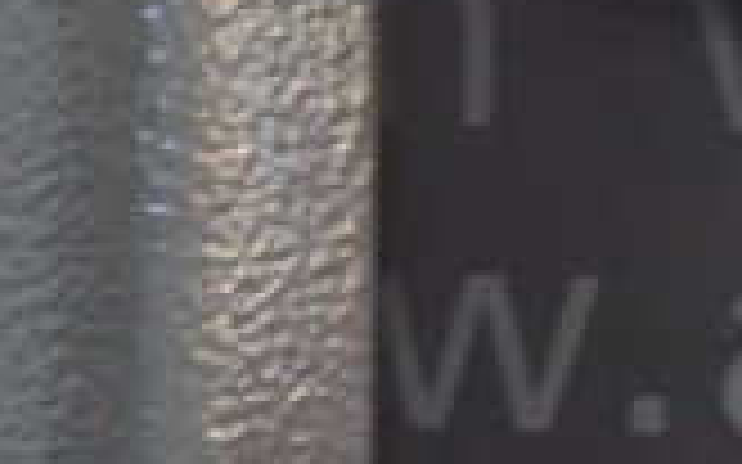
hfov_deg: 4.7
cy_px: -644
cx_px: 2350
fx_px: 8671
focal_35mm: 429
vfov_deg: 3.0
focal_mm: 29
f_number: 6.3
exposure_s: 1/15
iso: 400
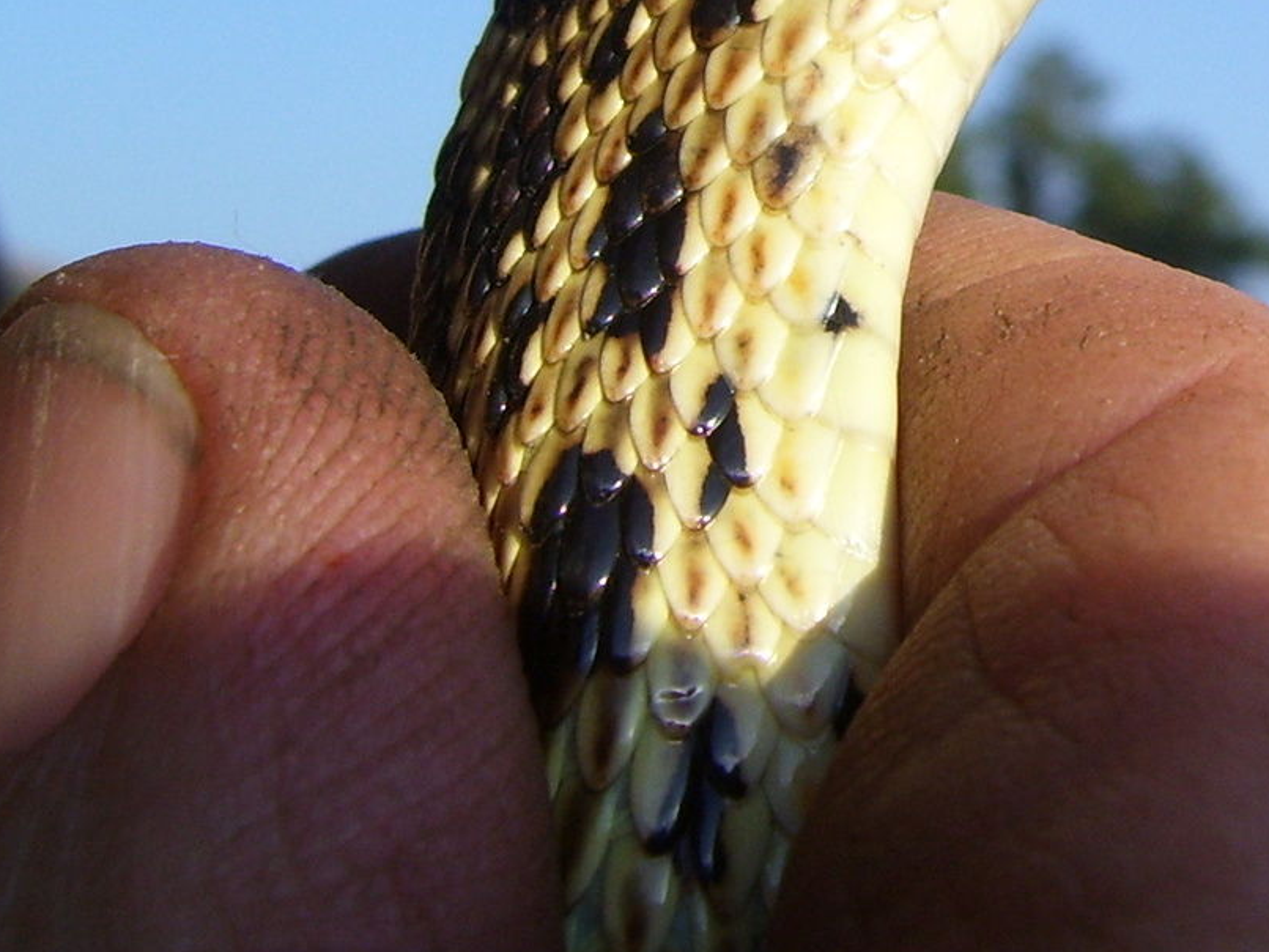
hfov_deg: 20.0
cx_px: 1352
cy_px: -253
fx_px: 3447
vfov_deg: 15.1
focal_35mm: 94
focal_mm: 6
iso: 80
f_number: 4.8
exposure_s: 1/350
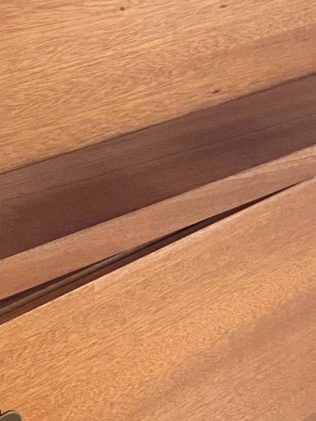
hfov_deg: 15.2
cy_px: 238
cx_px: 67
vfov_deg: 20.2
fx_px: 1180
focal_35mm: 97
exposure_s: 1/37
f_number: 1.8
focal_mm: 4.25
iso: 640
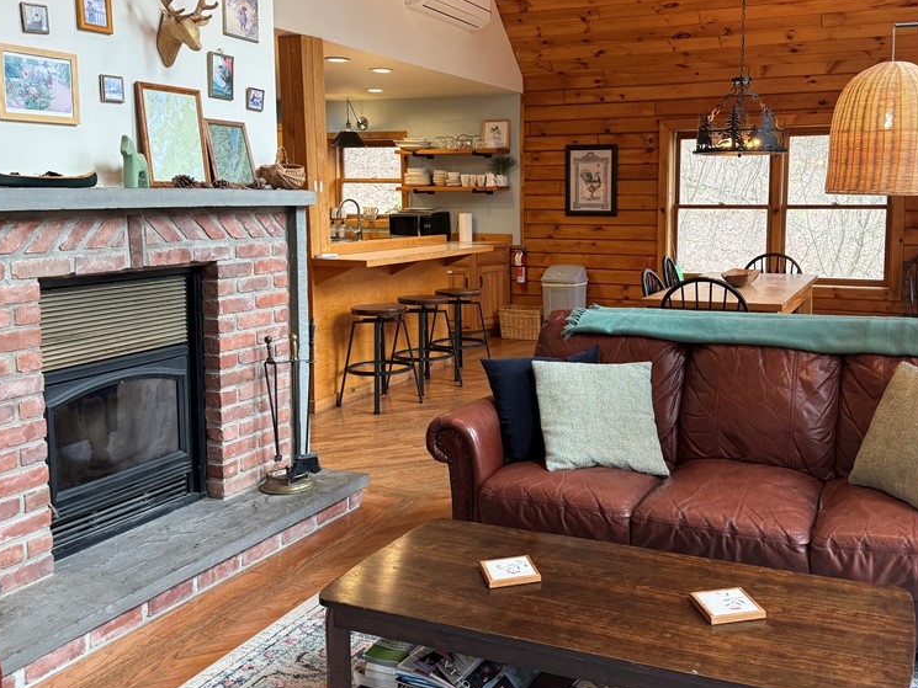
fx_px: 875
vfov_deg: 42.7
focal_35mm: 33
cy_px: 271
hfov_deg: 54.8
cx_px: 561
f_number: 1.78
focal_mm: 6.76
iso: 200
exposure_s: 1/120
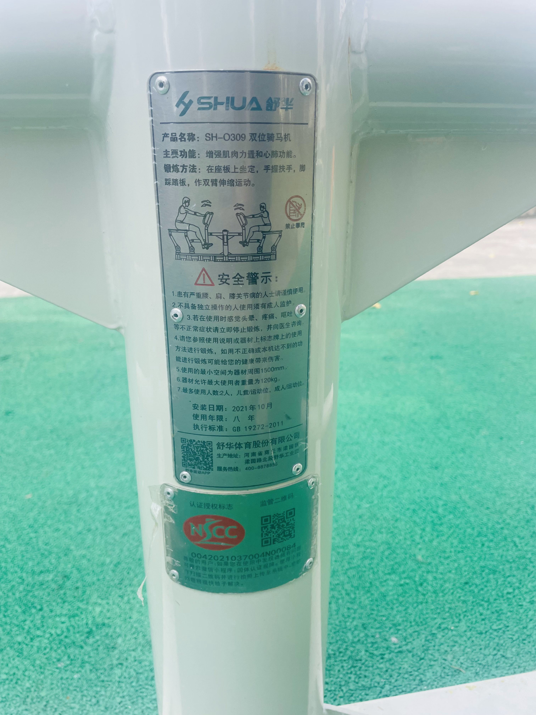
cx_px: 268
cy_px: 358
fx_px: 537
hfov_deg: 53.1
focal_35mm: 26
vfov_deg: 67.3
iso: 32
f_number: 1.6
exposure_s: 1/467
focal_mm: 4.2
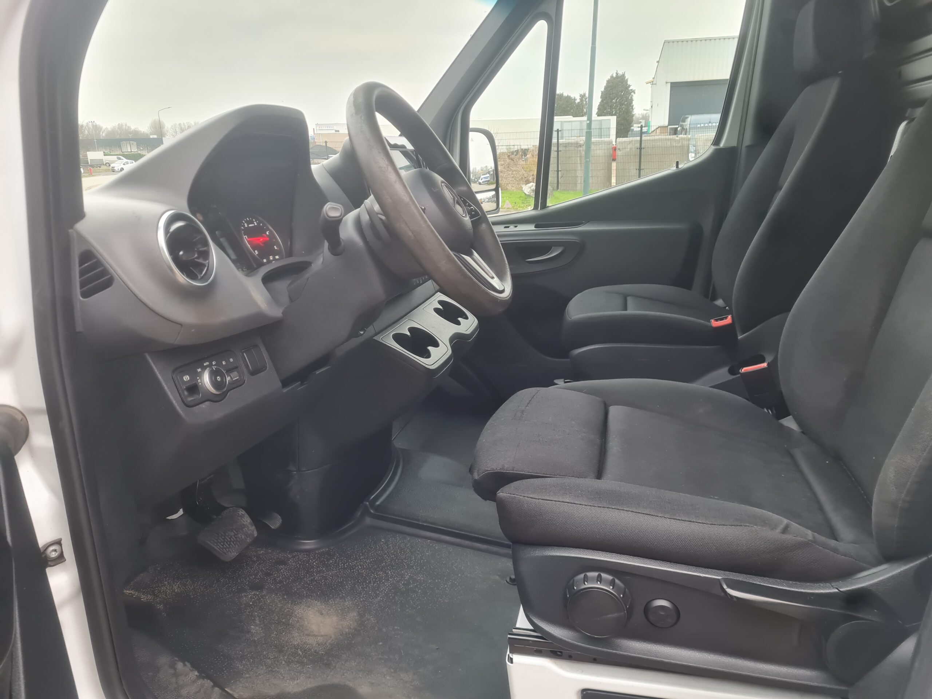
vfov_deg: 53.1
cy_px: 350
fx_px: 700
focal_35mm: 26
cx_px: 466
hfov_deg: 67.3
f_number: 1.8
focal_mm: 5.4
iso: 250
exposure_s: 1/100
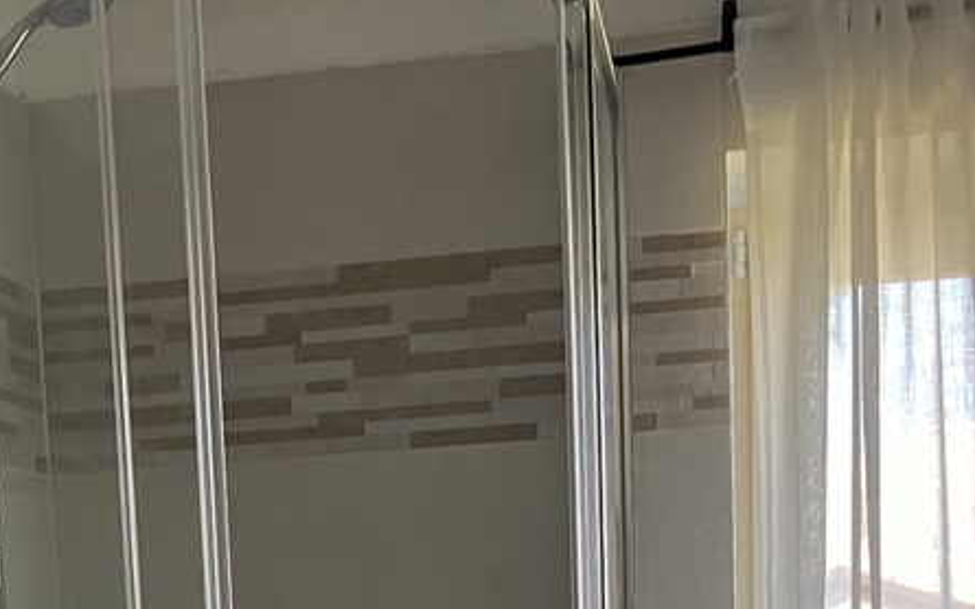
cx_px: 221
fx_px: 2125
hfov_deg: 25.5
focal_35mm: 80
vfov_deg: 14.8
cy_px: 984
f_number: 1.8
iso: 80
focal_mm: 3.99
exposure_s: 1/93
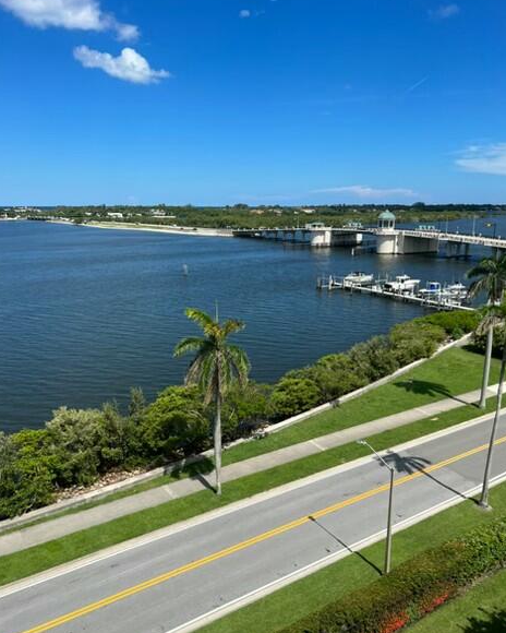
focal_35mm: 28
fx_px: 524
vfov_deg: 62.2
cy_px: 333
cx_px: 256
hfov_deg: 51.5
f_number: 1.5
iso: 50
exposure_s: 1/5076
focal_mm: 5.7
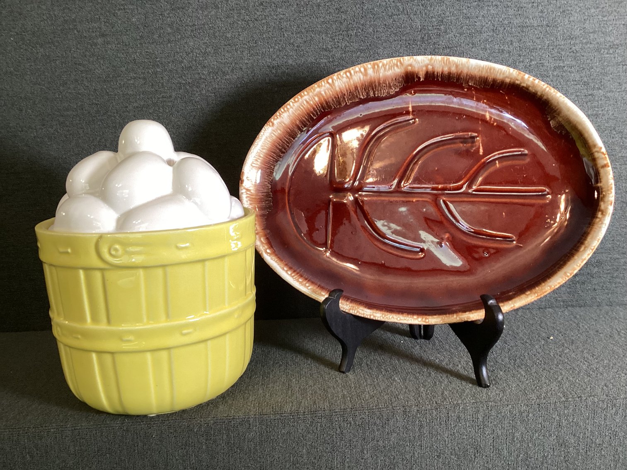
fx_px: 562
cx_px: 314
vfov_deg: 45.4
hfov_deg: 58.3
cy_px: 235
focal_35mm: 31
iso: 160
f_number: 2.4
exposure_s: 1/60
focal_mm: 3.3
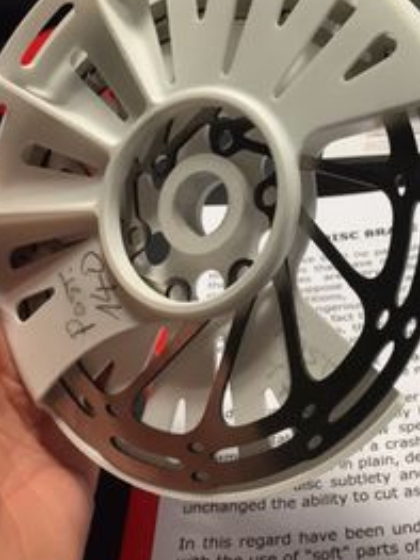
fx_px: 761
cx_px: 292
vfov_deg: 40.0
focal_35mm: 47
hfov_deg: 30.5
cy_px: 195
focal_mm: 4.15
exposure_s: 1/33
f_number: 2.2
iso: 40
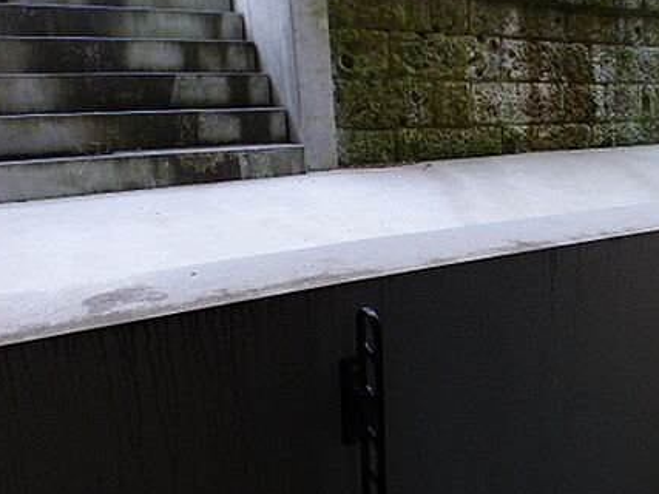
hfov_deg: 58.9
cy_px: 239
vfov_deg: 46.8
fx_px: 571
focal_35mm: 30
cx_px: 428
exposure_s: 1/60
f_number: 2.8
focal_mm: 3.58
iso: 250
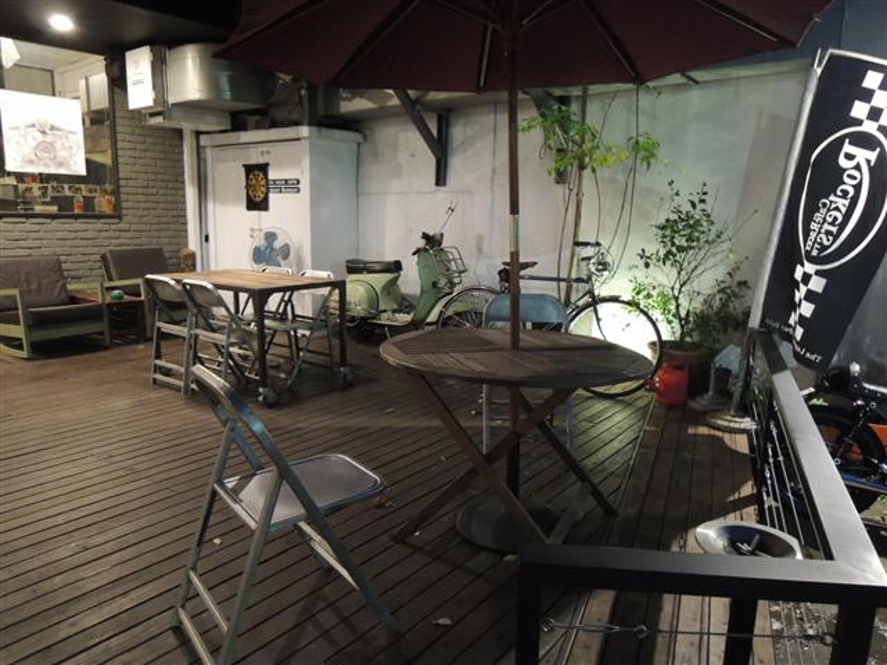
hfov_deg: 71.6
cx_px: 444
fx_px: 615
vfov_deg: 56.8
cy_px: 332
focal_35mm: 24
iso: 560
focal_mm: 4.3
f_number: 2.5
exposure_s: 1/8
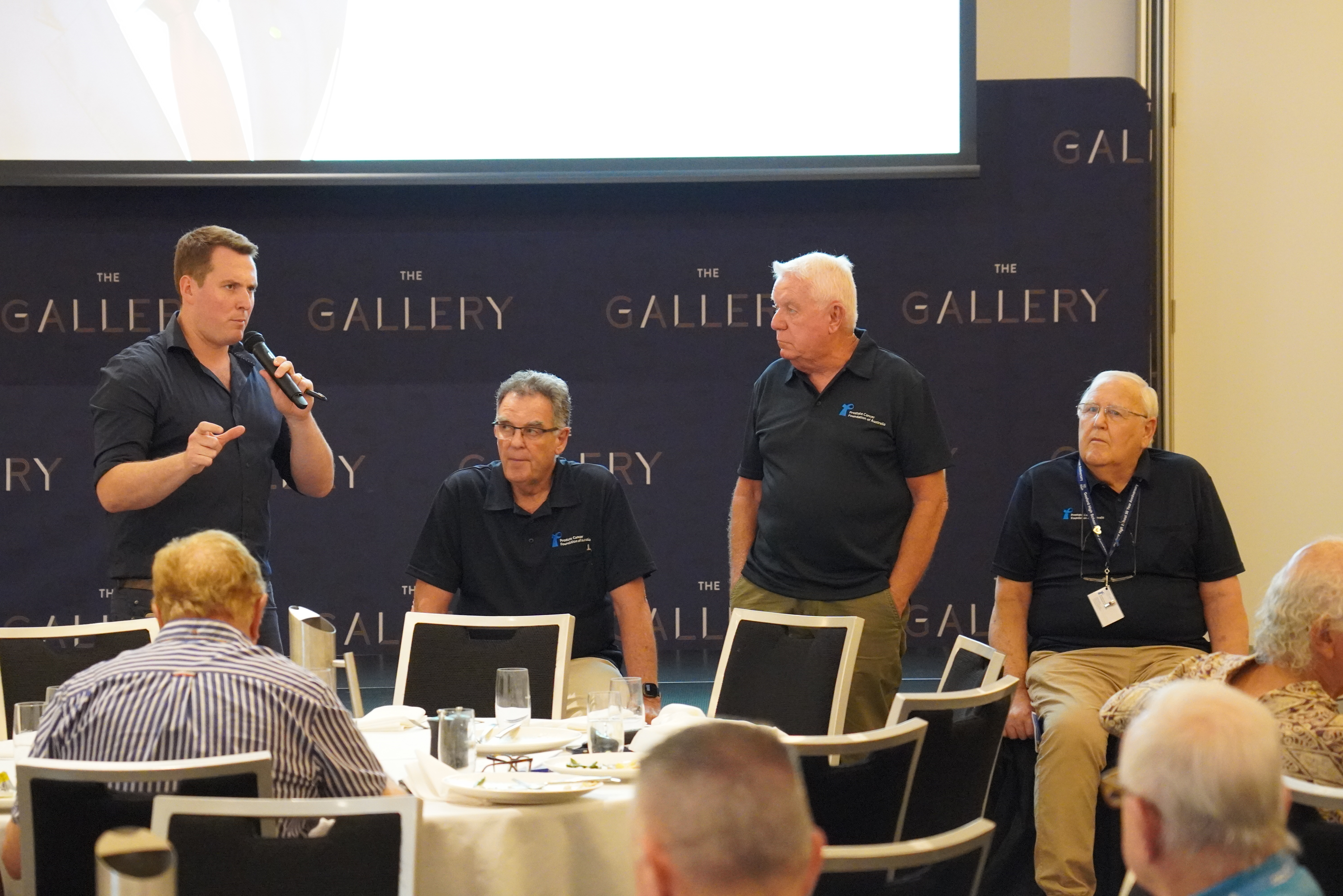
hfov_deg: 17.3
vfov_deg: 11.6
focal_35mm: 118
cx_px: 672
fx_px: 4420
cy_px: 448
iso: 6400
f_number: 4
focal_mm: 79
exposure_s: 1/100
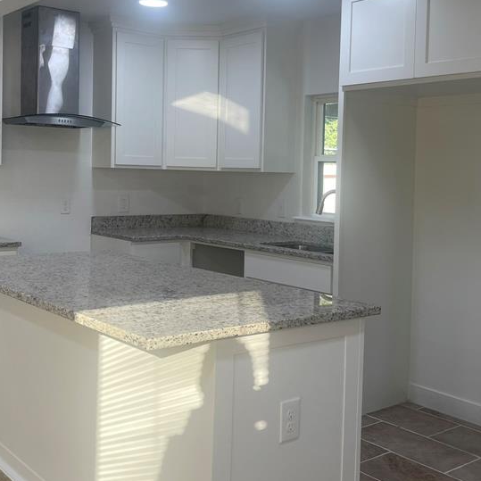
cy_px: 192
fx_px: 660
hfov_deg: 40.0
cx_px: 253
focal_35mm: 42
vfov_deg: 39.9
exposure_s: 1/120
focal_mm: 5.1
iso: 64
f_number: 1.6
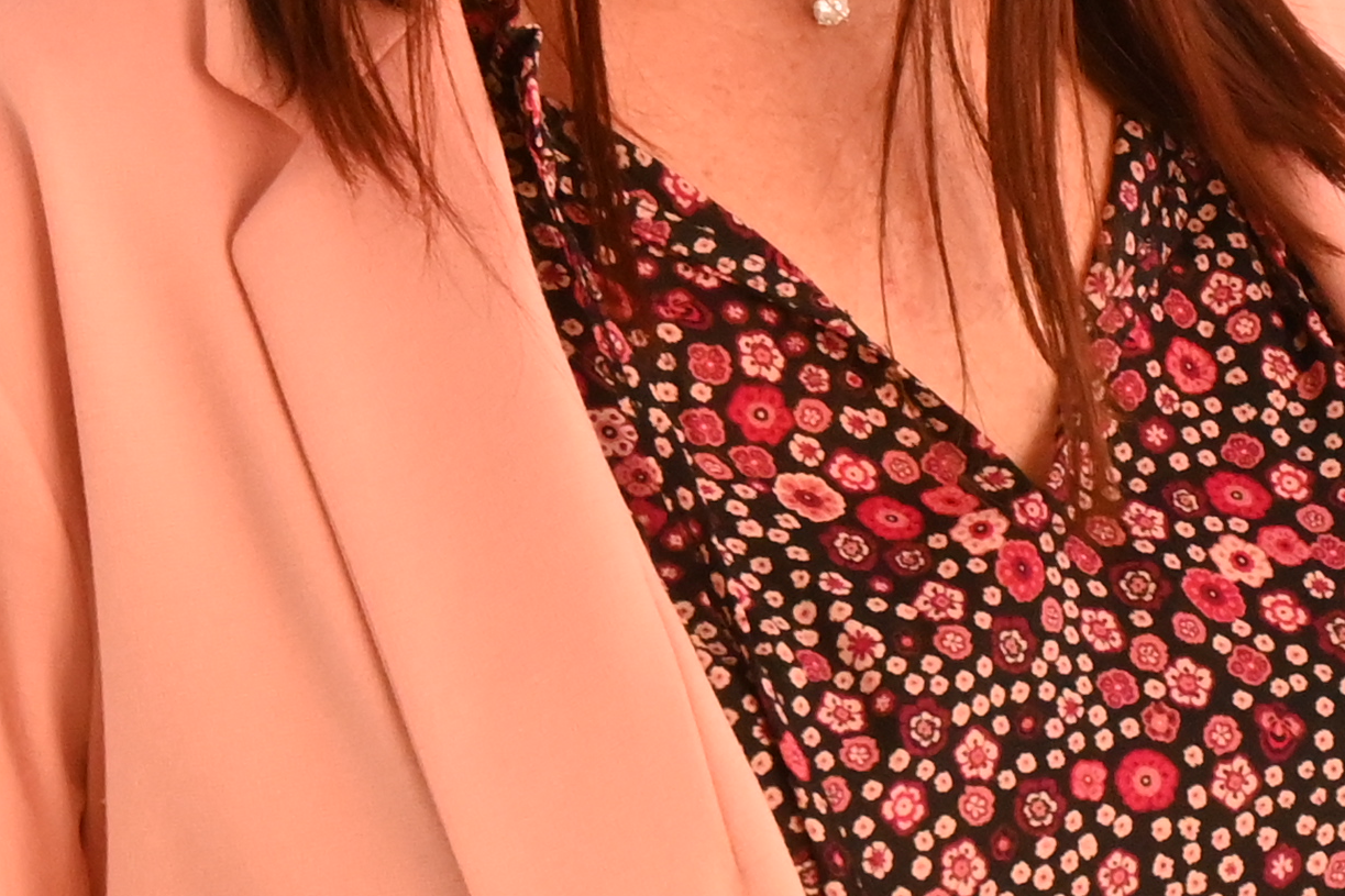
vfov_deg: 6.3
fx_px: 8036
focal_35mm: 215
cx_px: 817
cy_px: -583
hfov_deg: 9.6
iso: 2000
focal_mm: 31.5
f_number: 10
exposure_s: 1/25
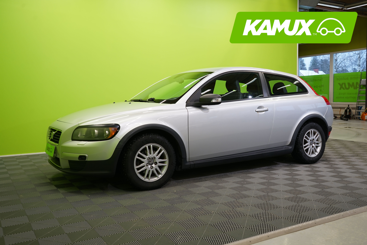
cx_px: 184
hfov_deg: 55.8
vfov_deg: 38.9
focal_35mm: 34
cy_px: 122
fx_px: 347
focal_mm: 34
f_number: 5.6
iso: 400
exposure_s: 1/25
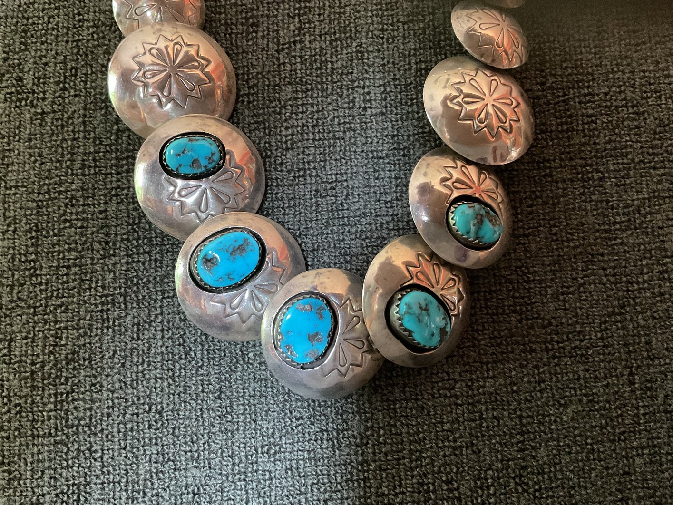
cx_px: 328
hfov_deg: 58.3
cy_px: 250
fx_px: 603
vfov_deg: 45.5
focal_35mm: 31
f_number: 1.8
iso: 500
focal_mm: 3
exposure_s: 1/30
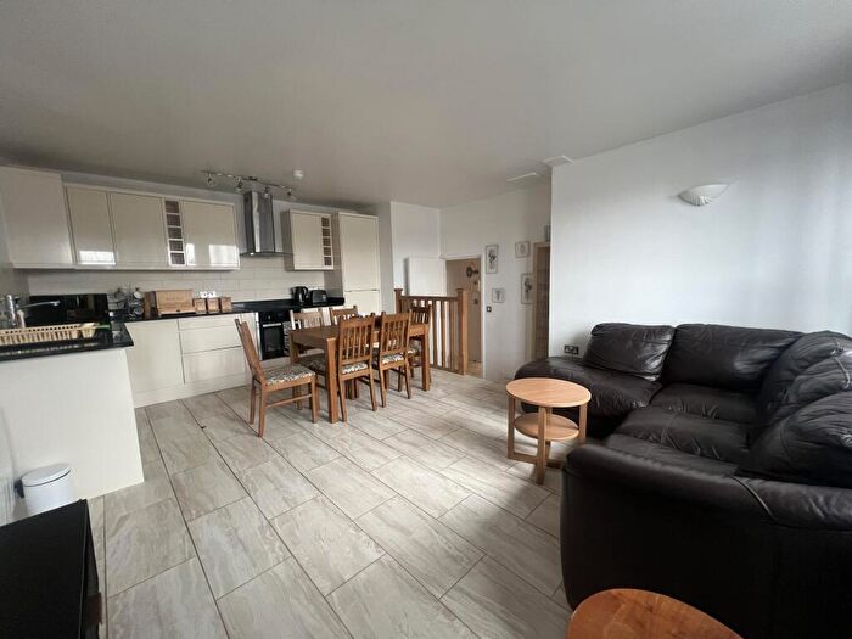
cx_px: 426
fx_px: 320
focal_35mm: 13
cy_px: 320
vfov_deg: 89.9
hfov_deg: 106.2
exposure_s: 1/50
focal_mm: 1.57
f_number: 1.8
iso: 250
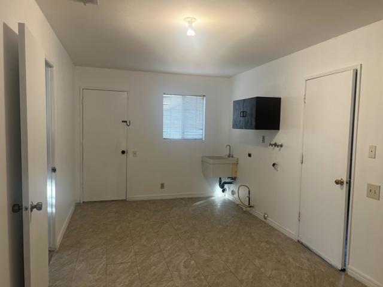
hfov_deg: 67.3
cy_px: 144
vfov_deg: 53.1
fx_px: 288
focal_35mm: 26
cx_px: 192
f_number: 1.5
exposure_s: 1/60
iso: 64
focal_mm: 5.7
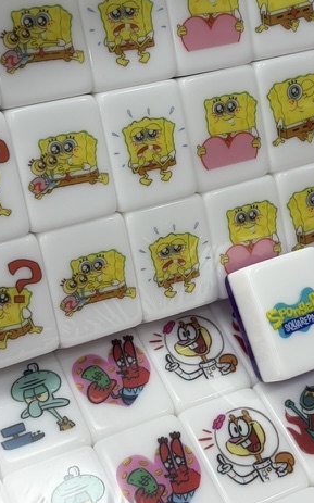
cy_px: 235
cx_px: 185
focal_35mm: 61
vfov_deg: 33.5
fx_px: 836
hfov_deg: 21.3
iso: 50
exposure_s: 1/782
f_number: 1.6
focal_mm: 5.96
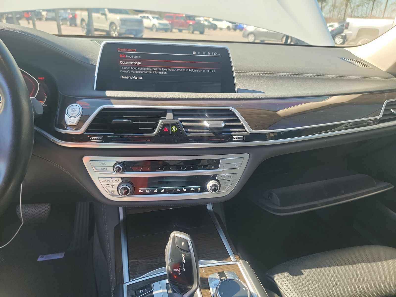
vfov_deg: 56.8
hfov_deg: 71.6
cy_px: 148
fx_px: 275
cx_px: 198
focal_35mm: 24
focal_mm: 6.7
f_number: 1.8
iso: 72
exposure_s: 1/59
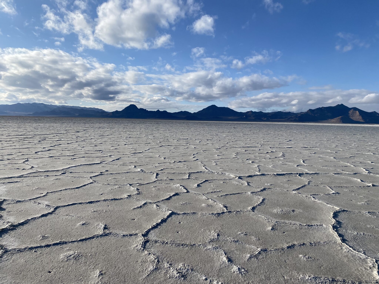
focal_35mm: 26
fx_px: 285
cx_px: 190
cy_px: 142
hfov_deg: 67.3
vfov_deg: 53.1
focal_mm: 4.25
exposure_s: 1/5495
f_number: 1.8
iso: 32
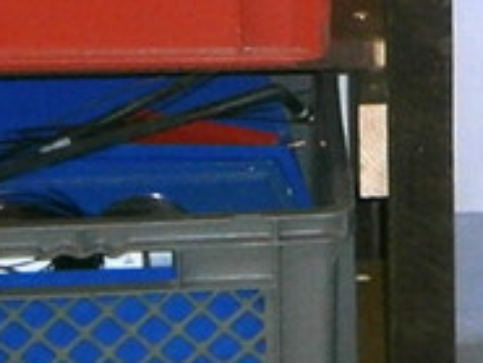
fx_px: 3784
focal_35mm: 271
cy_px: -423
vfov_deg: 5.4
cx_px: 753
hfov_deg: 7.2
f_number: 3.4
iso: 160
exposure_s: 1/40
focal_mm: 8.3
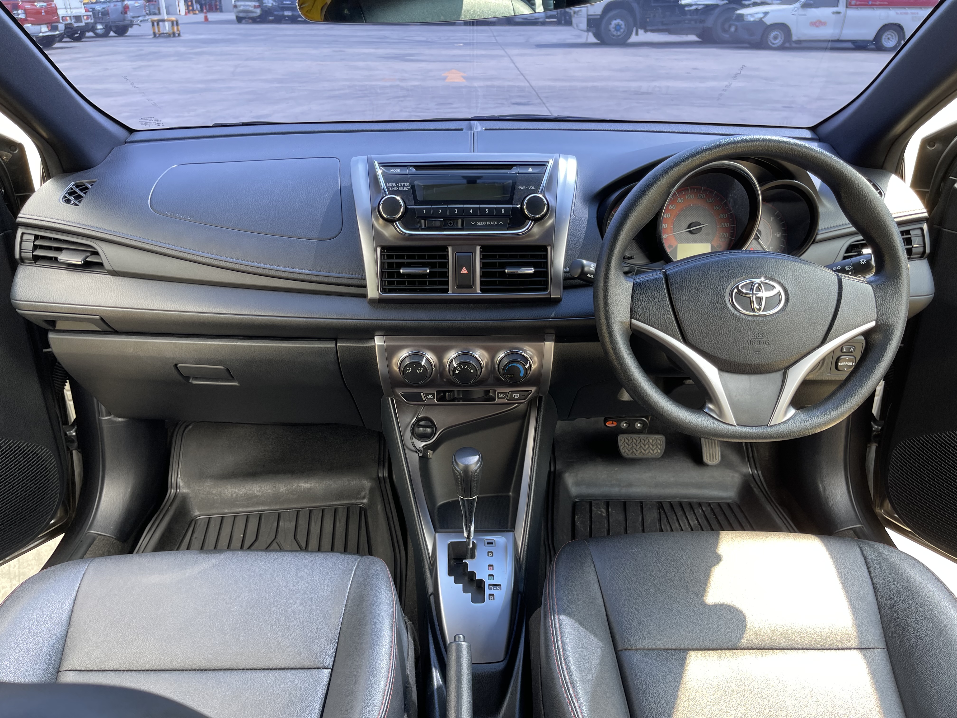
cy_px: 359
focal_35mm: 25
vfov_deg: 54.9
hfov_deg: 69.4
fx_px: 691
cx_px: 478
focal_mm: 5.1
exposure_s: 1/129
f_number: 1.6
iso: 32
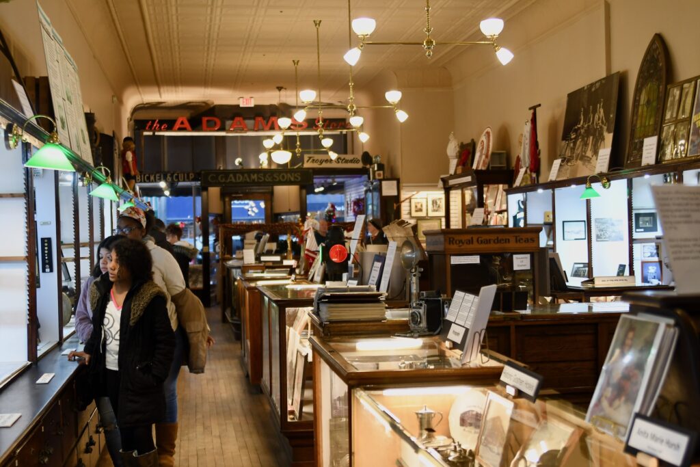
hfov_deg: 33.4
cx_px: 350
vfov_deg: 22.6
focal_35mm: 60
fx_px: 1167
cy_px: 234
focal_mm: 40
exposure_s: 1/80
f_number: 3.2
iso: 720
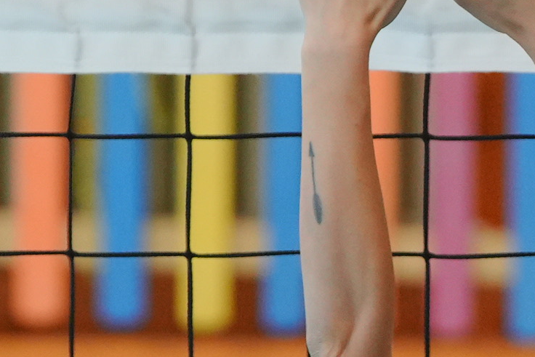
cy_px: 486
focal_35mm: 749
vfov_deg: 1.8
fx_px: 11132
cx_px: 552
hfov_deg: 2.8
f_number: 3.2
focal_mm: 116
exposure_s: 1/640
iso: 1600
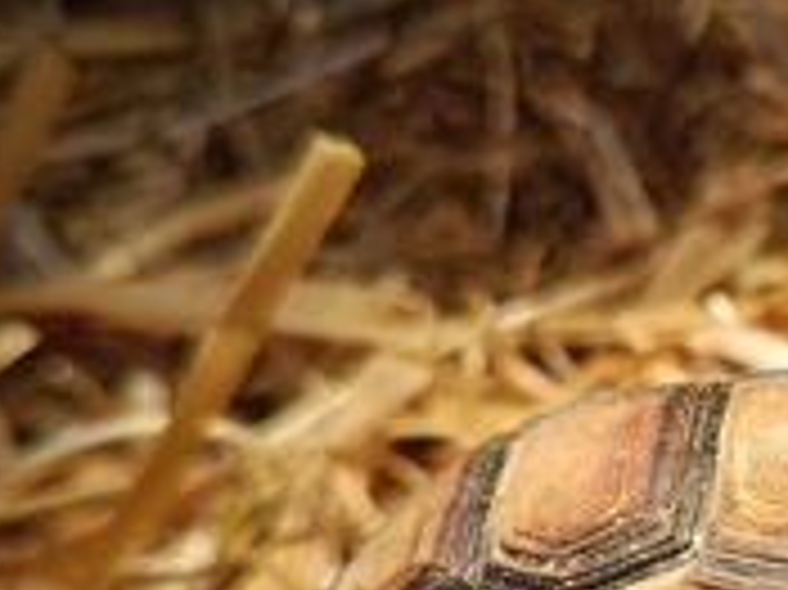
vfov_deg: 21.5
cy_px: 581
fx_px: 1501
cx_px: 829
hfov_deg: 27.3
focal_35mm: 66
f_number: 1.7
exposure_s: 1/100
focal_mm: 5.24
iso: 53
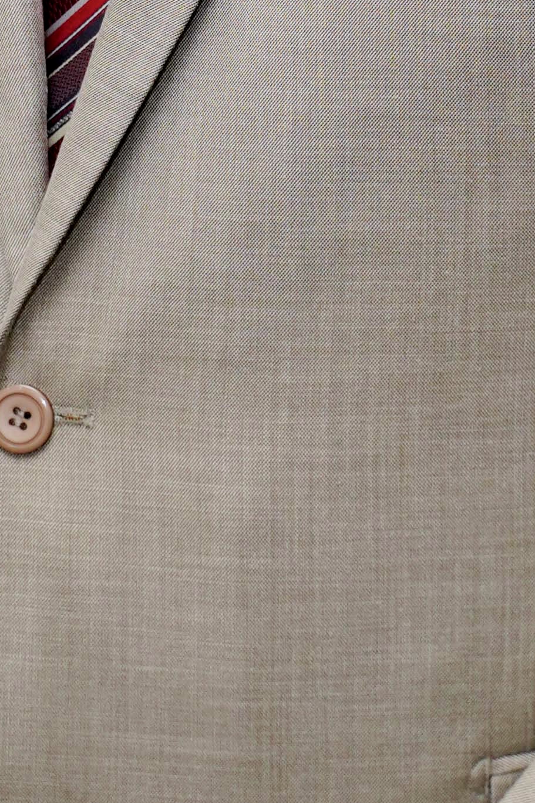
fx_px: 5059
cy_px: -688
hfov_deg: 6.1
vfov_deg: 8.7
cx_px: 294
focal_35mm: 227
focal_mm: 40
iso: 400
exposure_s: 1/160
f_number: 4
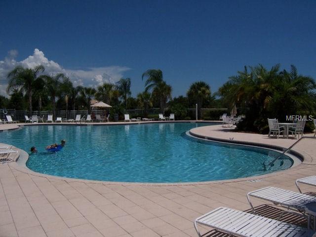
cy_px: 118
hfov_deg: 55.4
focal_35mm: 33
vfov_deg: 42.9
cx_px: 158
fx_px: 301
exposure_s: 1/2000
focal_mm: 5.5
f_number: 5.6
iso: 80
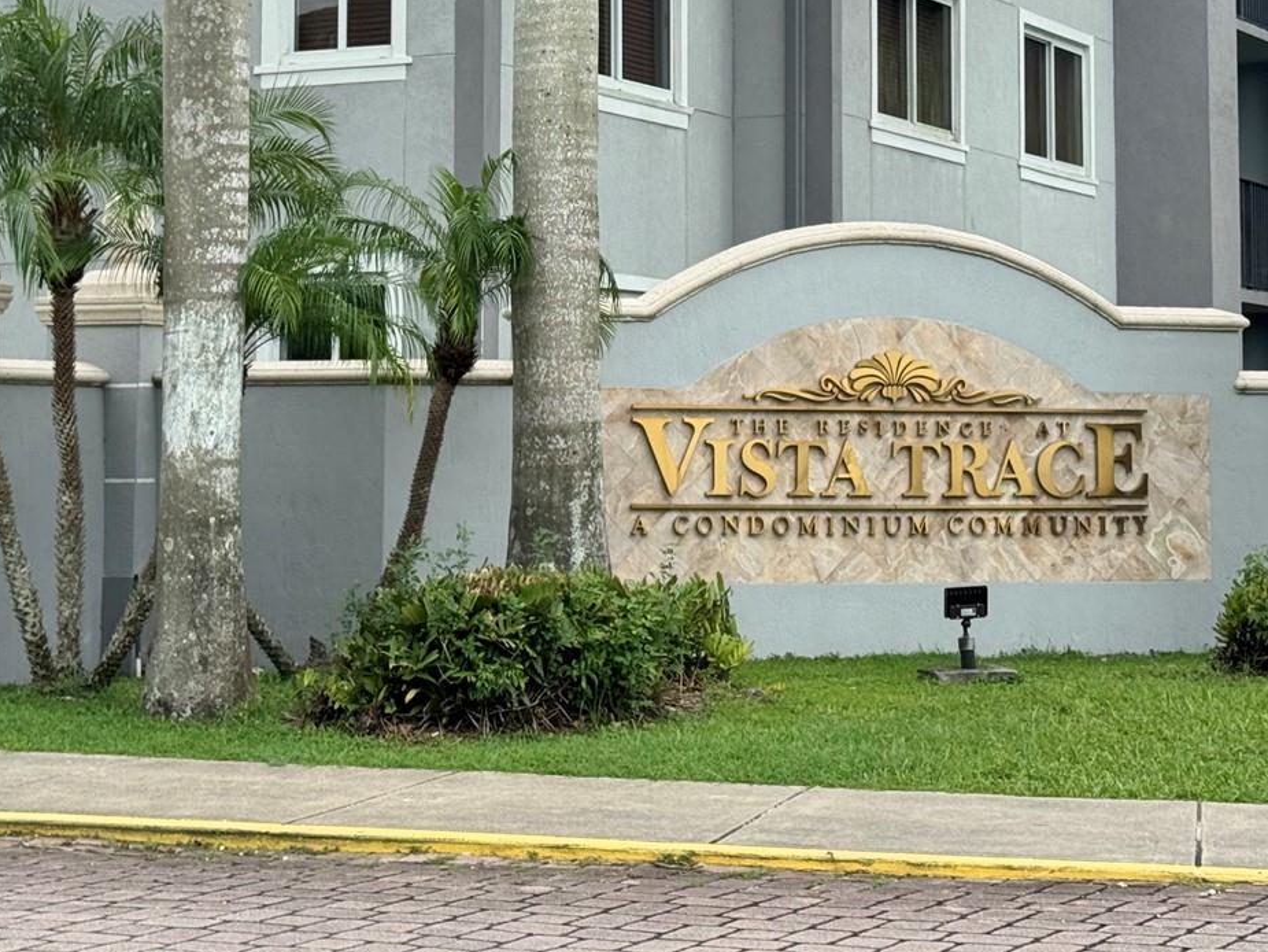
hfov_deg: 23.5
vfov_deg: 17.6
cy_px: 139
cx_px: 566
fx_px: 3041
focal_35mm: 83
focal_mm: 6.76
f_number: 1.78
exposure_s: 1/1770
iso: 64
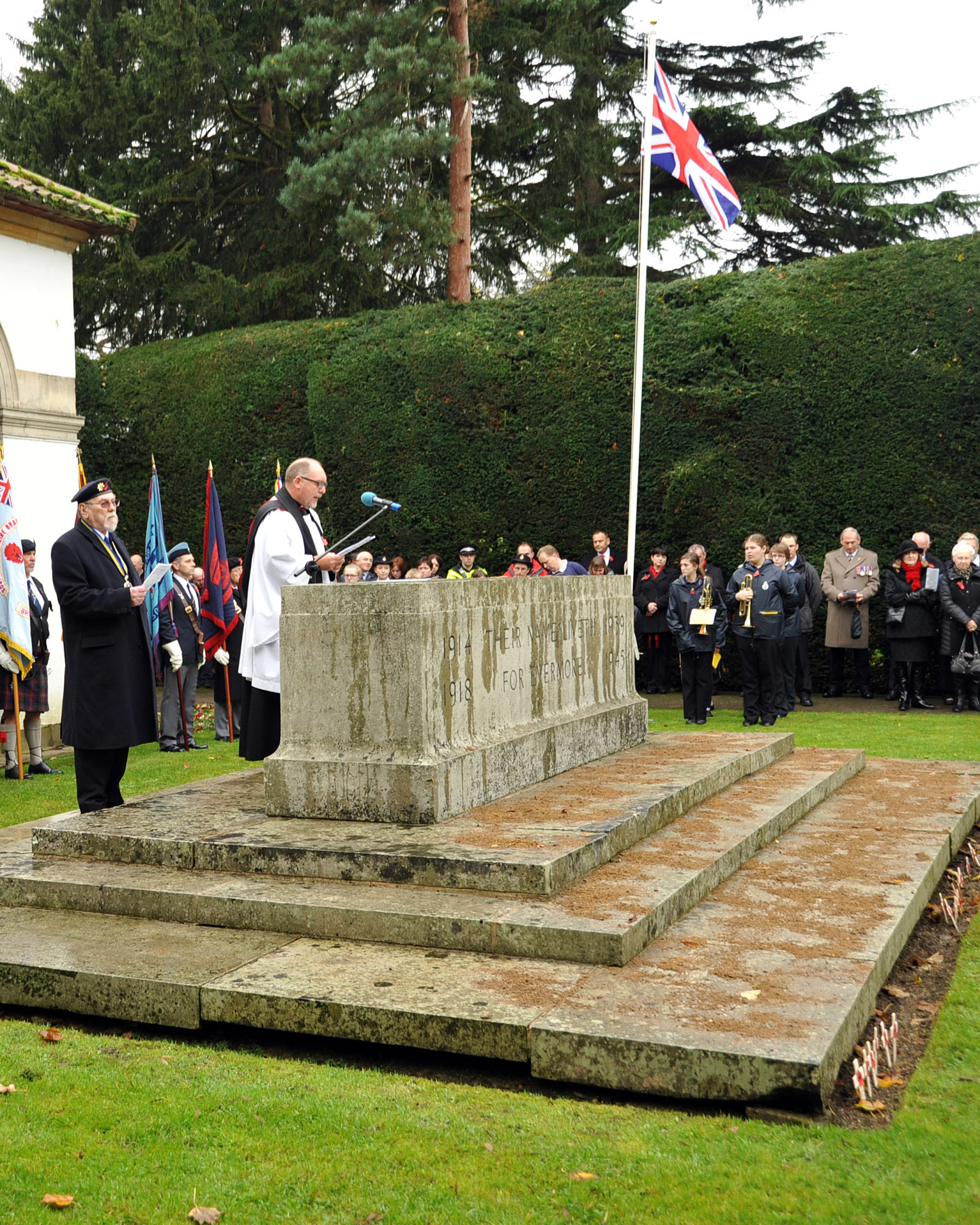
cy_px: 616
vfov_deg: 40.3
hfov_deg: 32.1
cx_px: 235
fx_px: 1668
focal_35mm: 46
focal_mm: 32
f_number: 5.6
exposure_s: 1/125
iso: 400
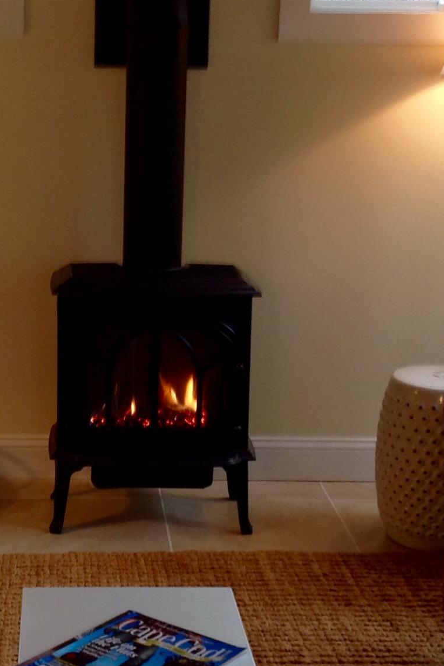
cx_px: 139
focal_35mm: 83
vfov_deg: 24.5
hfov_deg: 16.4
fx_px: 1535
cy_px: 311
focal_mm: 4.28
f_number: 2.4
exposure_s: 1/15
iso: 64
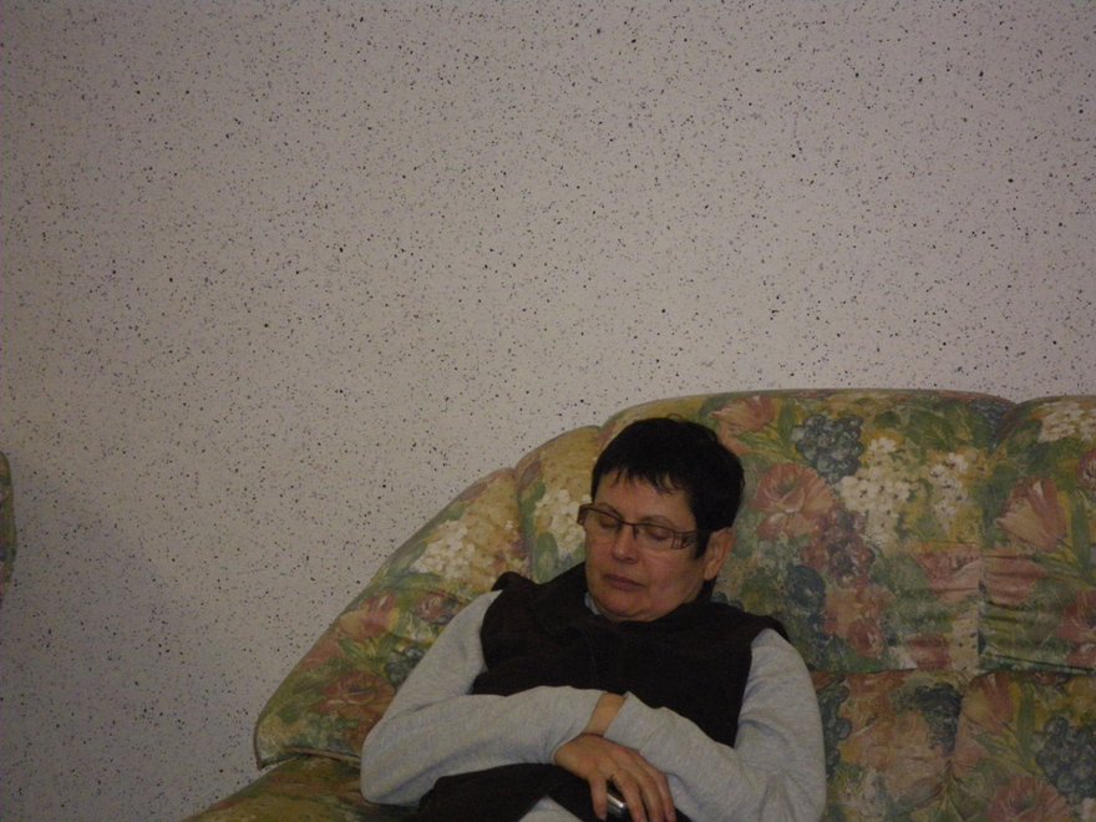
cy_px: 411
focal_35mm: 110
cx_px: 548
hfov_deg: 17.9
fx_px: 3483
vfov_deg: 13.5
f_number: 5.8
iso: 800
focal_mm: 19.6
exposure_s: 1/125
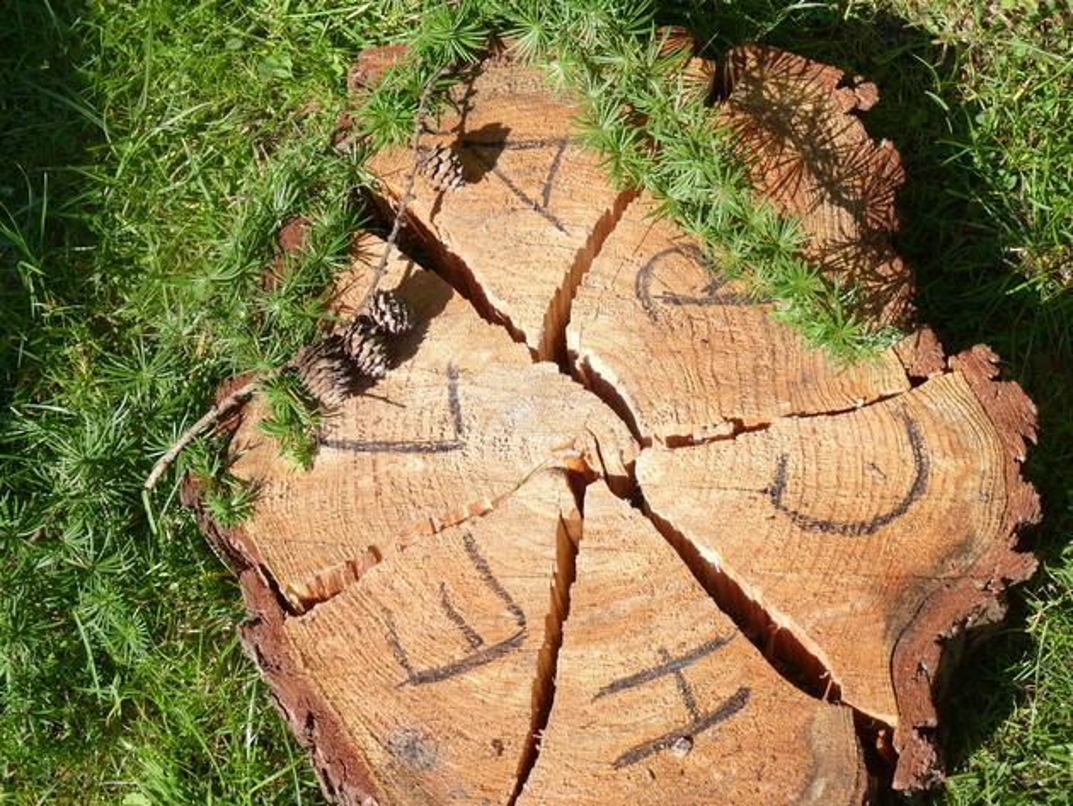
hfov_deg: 25.0
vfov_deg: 18.9
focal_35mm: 78
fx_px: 2419
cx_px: 536
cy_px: 403
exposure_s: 1/400
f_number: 3.4
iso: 80
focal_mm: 13.8
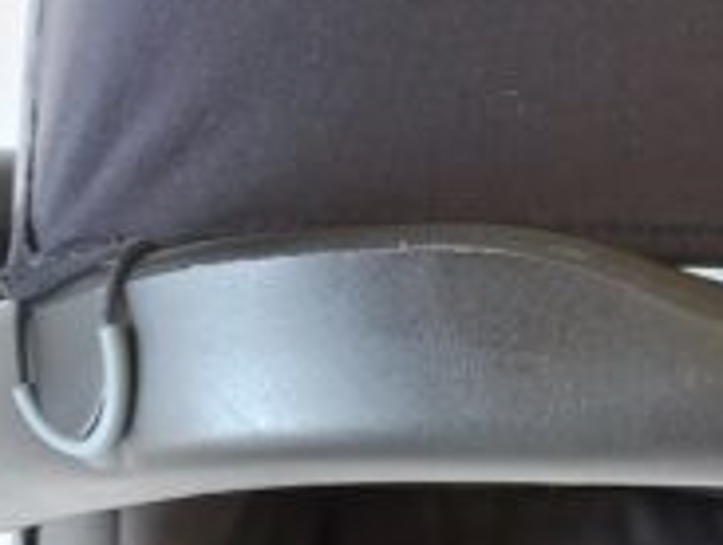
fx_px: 1465
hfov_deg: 26.1
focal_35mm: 70
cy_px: 290
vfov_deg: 21.1
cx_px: 739
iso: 320
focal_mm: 4.6
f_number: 1.8
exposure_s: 1/25
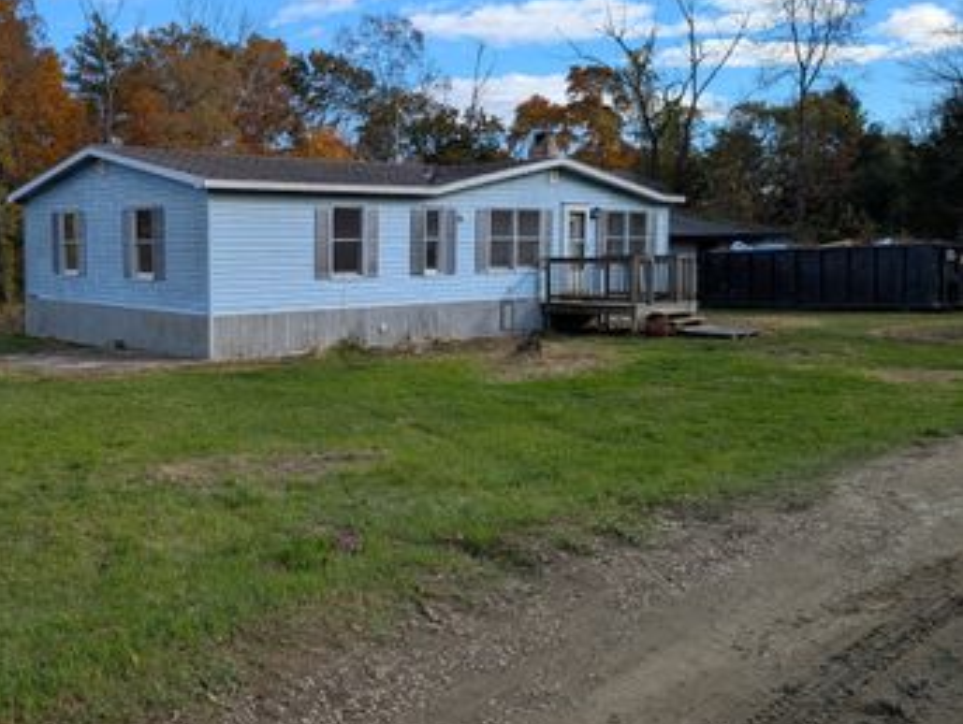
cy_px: 326
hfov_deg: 50.8
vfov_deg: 40.7
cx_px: 264
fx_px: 975
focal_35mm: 35
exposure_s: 1/709
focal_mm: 6.9
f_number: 1.68
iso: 22
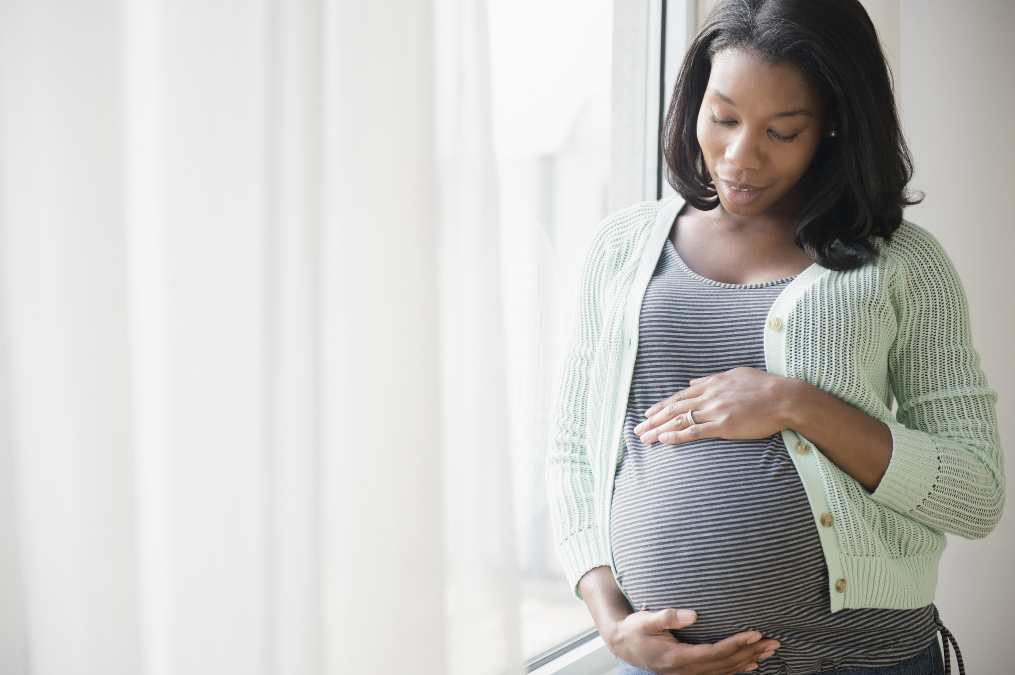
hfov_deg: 28.9
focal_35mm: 70
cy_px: 338
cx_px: 508
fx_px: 1972
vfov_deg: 19.4
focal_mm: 70
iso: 400
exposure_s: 1/400
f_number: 2.8
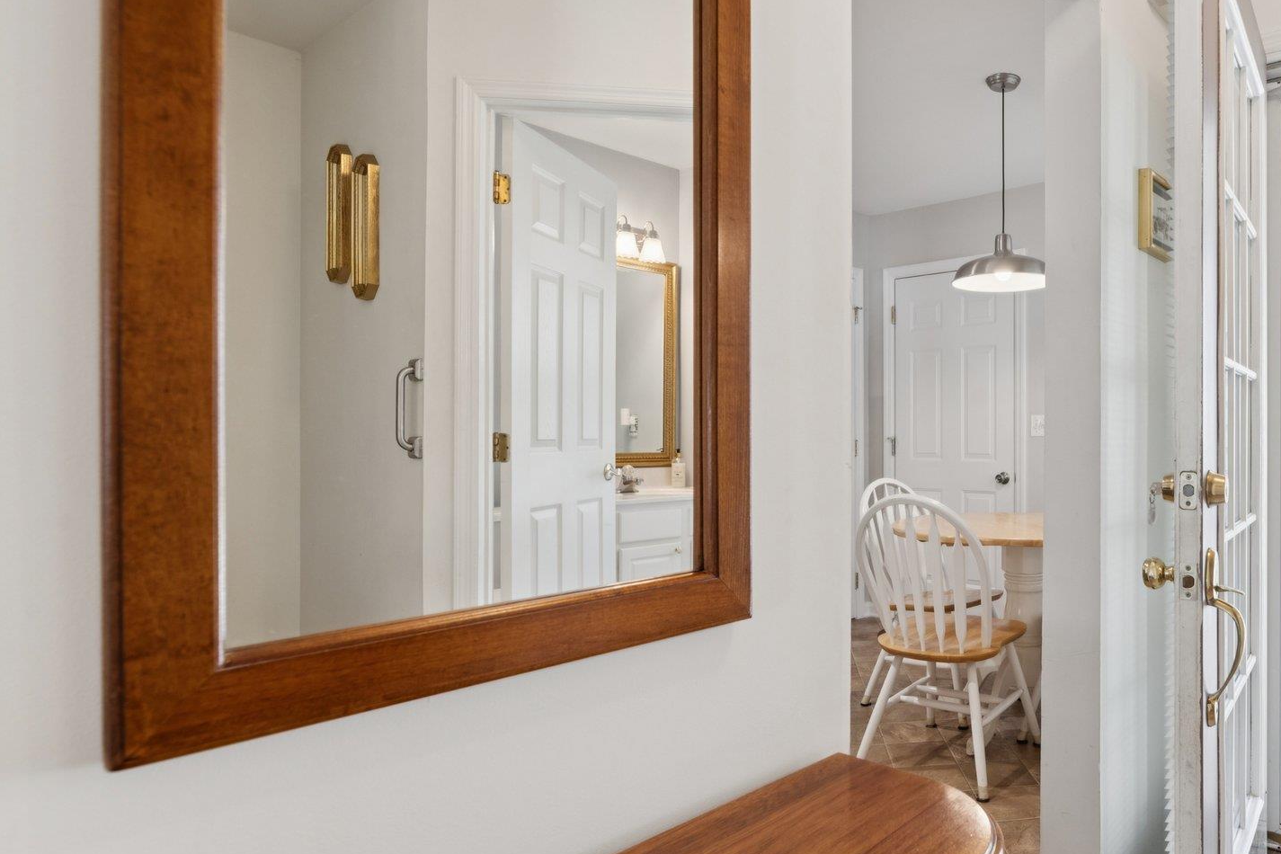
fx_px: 818
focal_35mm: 23
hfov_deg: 72.2
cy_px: 466
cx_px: 920
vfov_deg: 55.0
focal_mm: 16
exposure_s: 1/20
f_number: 8
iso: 320
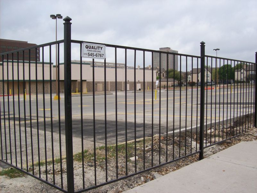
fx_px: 267
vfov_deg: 39.6
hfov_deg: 51.4
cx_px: 128
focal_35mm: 36
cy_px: 96
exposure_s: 1/370
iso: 80
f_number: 4.8
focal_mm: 6
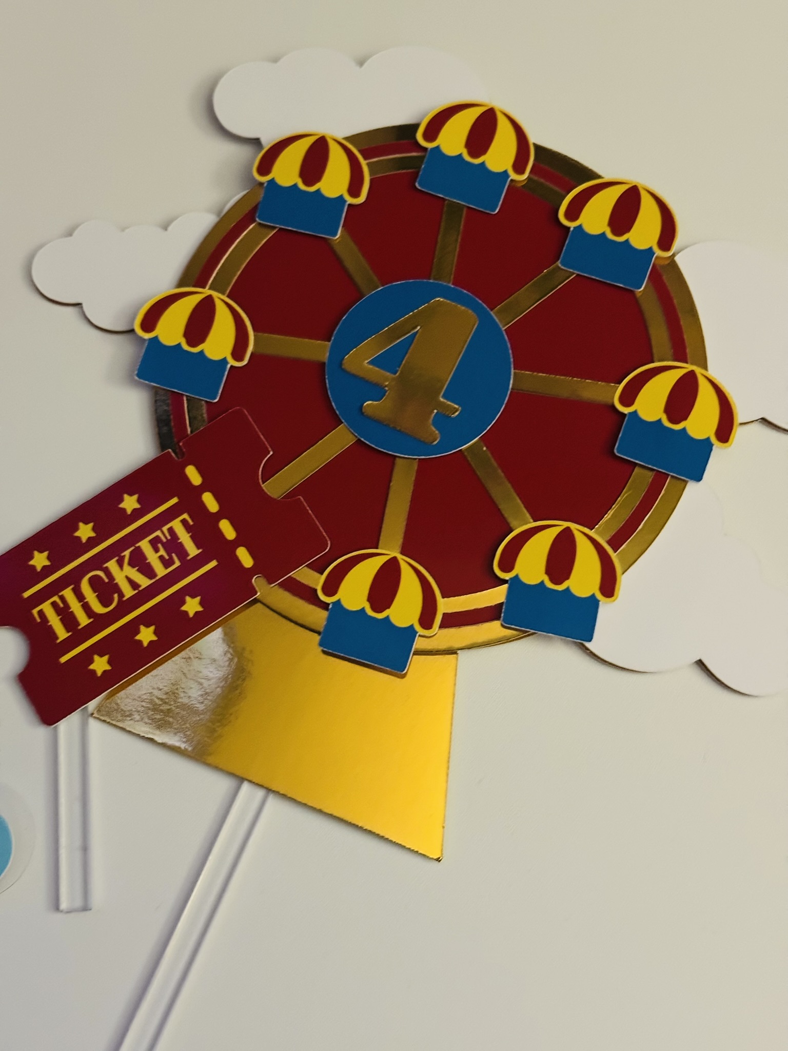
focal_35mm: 48
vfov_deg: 39.7
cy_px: 526
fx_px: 1457
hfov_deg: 30.3
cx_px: 394
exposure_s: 1/26
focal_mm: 6.76
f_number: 1.78
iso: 800
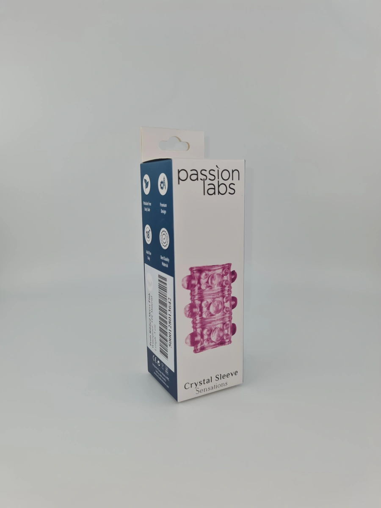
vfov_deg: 69.4
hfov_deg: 54.9
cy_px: 254
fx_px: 367
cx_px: 190
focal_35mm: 25
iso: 50
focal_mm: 7
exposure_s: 1/343
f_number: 1.8
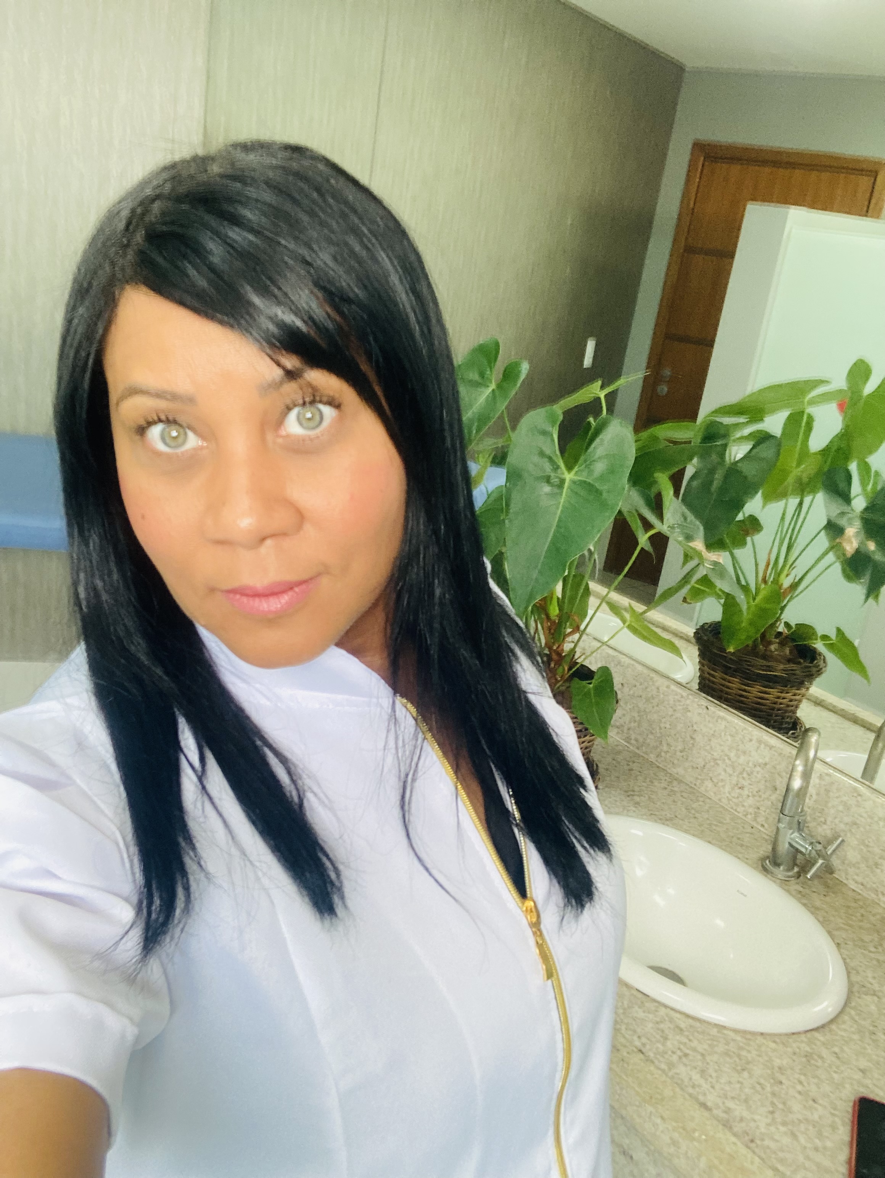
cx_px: 442
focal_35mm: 32
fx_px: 1090
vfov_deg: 56.8
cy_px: 589
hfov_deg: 44.2
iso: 125
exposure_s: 1/60
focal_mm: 2.87
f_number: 2.2
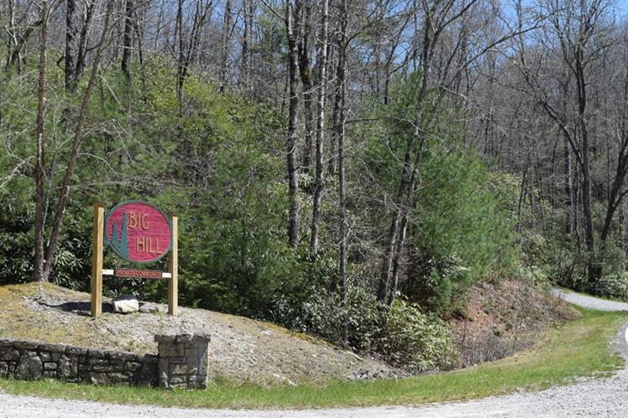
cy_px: 223
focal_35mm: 53
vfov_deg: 25.5
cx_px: 321
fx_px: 924
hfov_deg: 37.5
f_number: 9
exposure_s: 1/320
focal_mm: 26
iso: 200
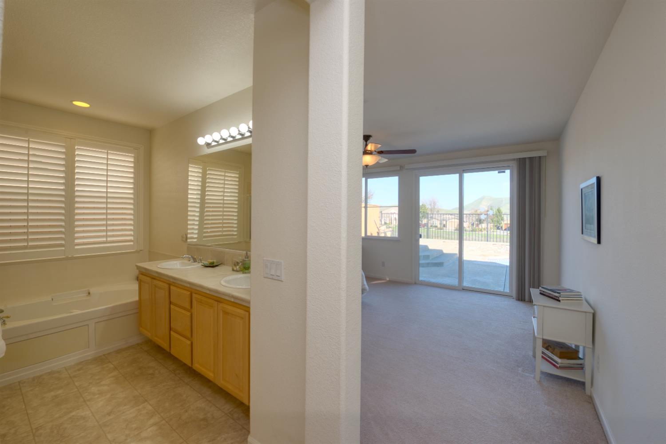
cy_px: 222
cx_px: 333
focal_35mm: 14
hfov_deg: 104.3
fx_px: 259
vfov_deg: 81.2
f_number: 10
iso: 400
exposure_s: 1/60
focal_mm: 14
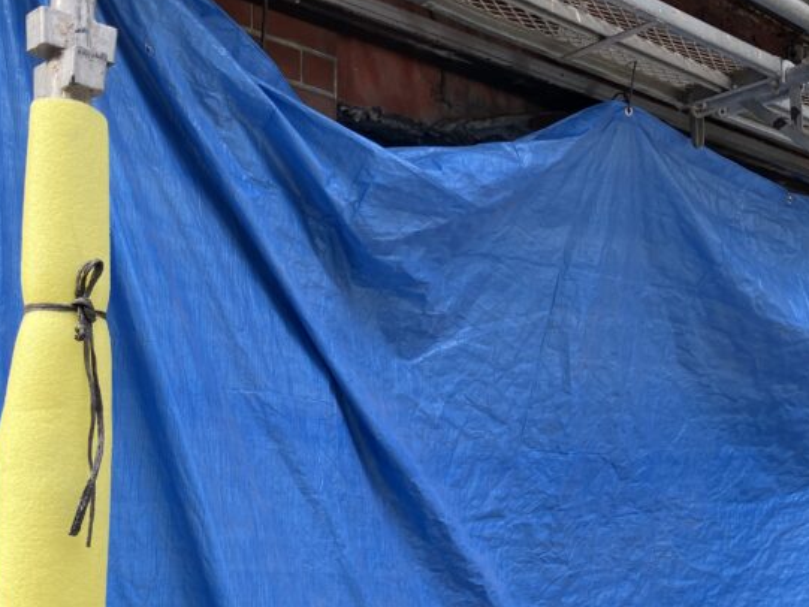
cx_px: 372
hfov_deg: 36.1
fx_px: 1239
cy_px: 321
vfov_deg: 27.5
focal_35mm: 53
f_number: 1.8
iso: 25
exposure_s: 1/172
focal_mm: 3.99
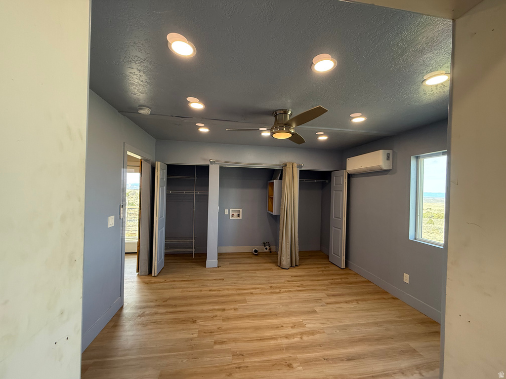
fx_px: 205
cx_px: 253
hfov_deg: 102.1
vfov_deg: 85.7
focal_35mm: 14
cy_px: 190
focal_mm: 2.22
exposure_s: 1/120
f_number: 2.2
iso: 250
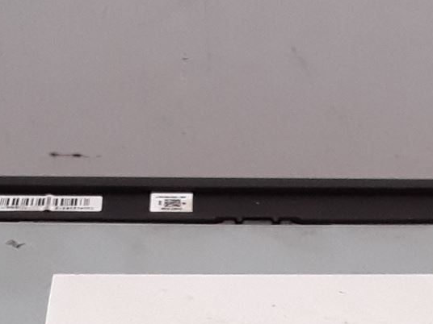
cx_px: 251
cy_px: 554
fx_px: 1338
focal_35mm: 107
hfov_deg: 18.4
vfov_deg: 12.8
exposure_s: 1/224
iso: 100
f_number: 1.9
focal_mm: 2.91
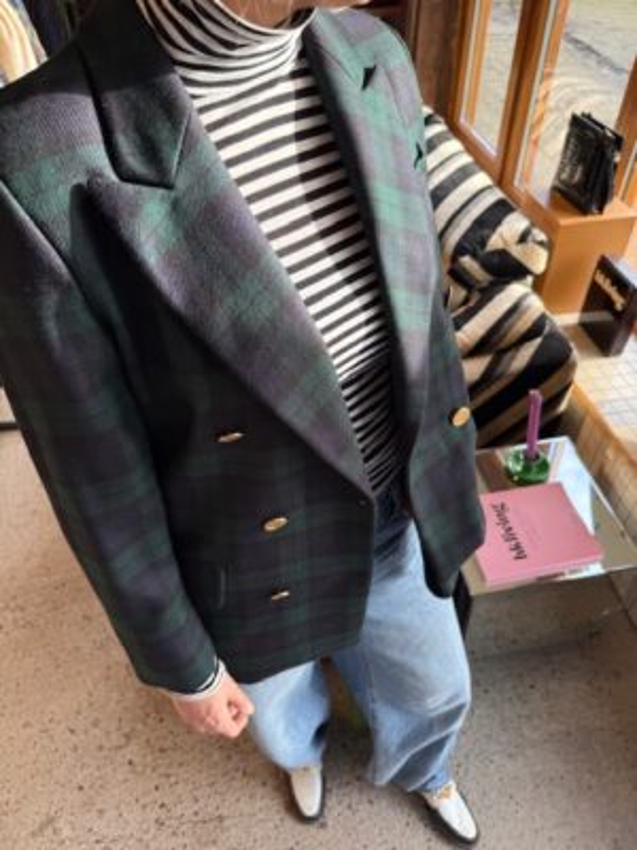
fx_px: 589
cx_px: 318
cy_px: 425
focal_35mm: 24
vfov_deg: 71.6
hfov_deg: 56.8
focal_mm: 6.76
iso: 80
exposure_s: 1/296
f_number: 1.78
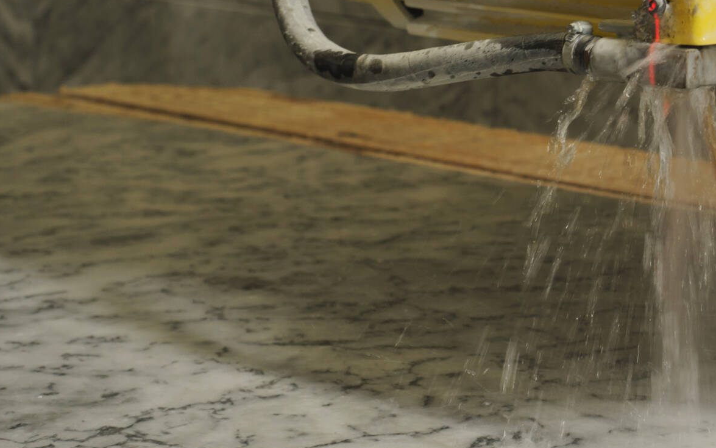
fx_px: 2166
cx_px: 735
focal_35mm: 111
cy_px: 75
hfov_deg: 18.2
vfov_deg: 11.7
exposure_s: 1/80
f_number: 5.6
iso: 400
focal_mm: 50
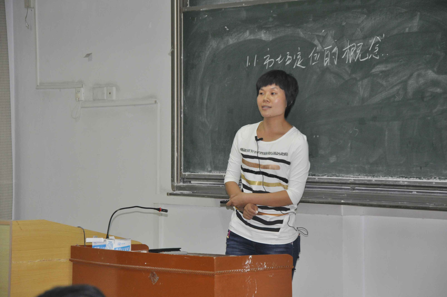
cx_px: 224
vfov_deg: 10.1
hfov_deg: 15.2
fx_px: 1674
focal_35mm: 135
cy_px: 148
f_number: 5.6
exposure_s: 1/60
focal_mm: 90
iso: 800
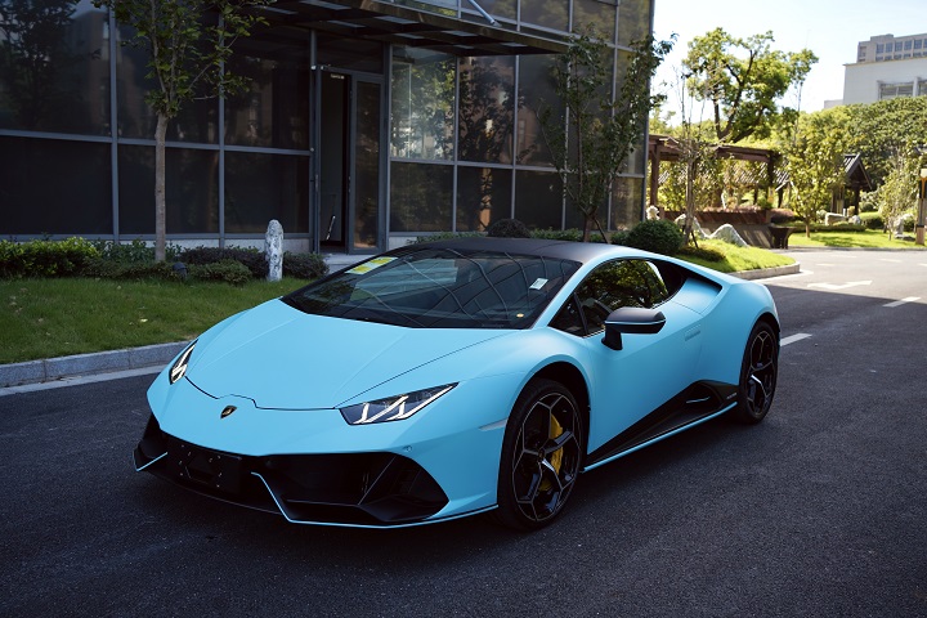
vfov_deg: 37.9
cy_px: 309
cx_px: 464
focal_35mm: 35
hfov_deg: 54.4
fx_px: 901
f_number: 5
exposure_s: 1/320
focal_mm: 35
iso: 100
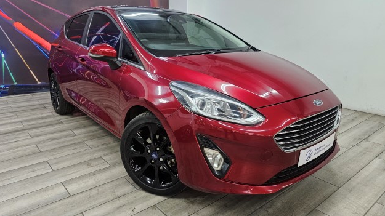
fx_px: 265
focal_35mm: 26
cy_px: 86
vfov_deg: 44.1
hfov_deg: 71.9
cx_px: 188
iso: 500
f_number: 1.7
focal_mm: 6.3
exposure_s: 1/100
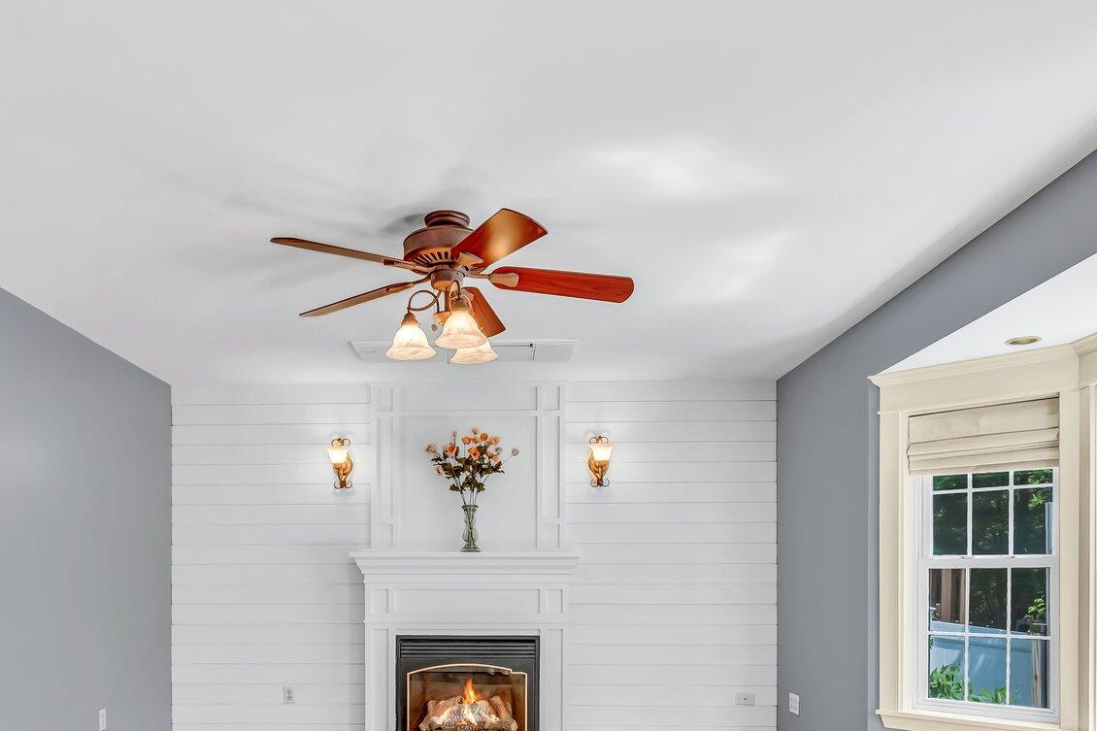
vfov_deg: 42.5
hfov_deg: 63.4
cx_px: 473
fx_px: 884
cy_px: 605
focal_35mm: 29
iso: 640
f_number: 8
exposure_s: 1/25
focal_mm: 16
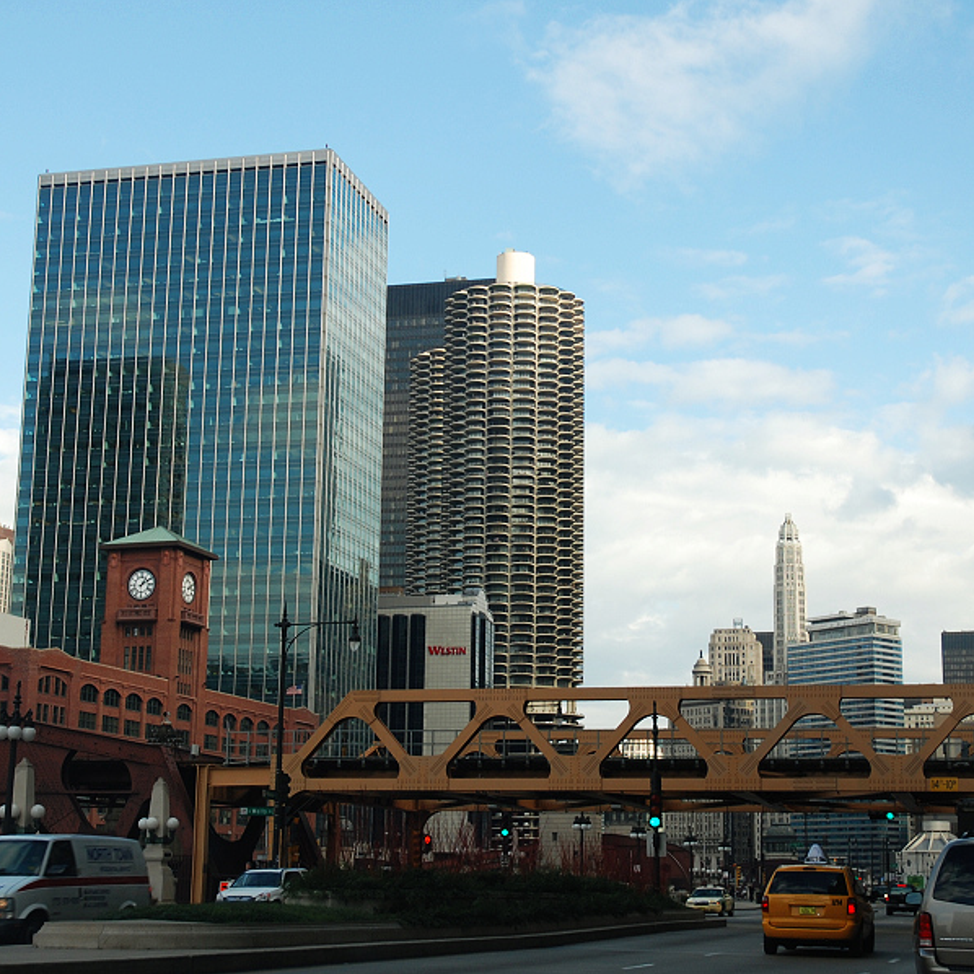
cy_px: 487
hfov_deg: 30.7
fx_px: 1771
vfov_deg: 30.7
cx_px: 526
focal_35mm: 56
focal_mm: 29
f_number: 5
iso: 100
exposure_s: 1/160
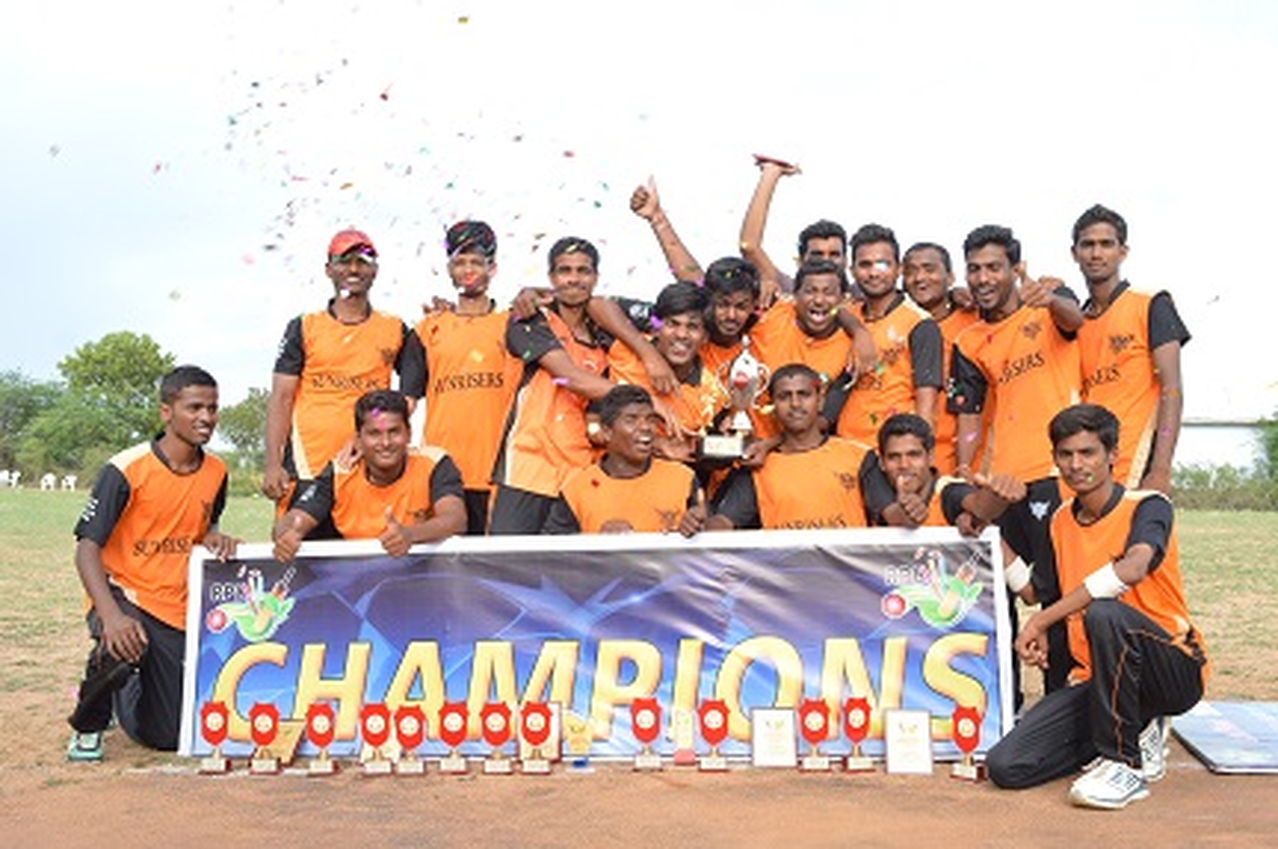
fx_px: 1170
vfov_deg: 39.9
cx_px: 639
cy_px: 424
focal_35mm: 33
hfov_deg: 57.3
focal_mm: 22
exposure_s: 1/125
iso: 400
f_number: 9
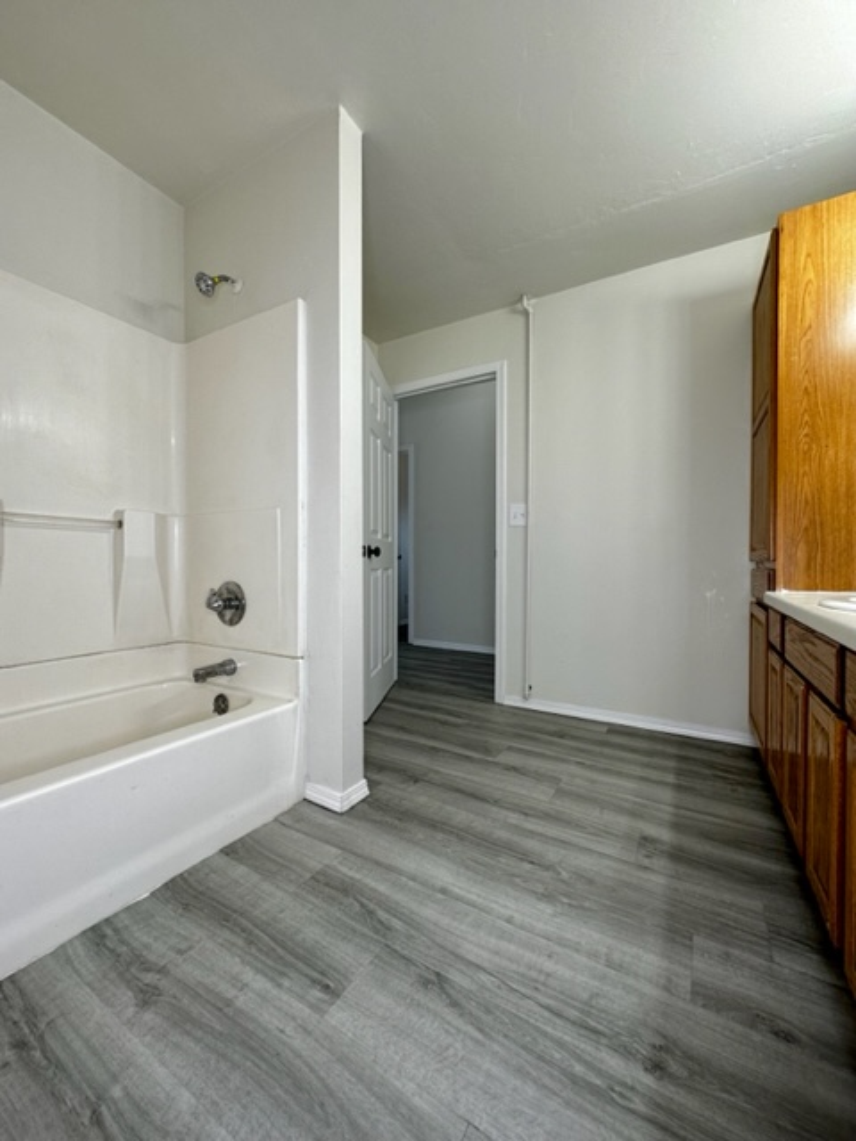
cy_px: 570
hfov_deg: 85.7
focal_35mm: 14
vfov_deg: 102.1
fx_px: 462
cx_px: 428
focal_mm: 2.22
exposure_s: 1/120
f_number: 2.2
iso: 100
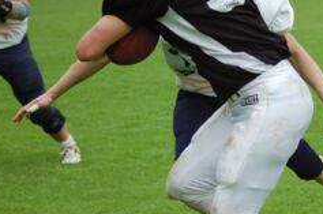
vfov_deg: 6.8
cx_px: 291
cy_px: 72
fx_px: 1800
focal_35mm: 201
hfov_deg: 10.2
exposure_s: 1/1000
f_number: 4
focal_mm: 70
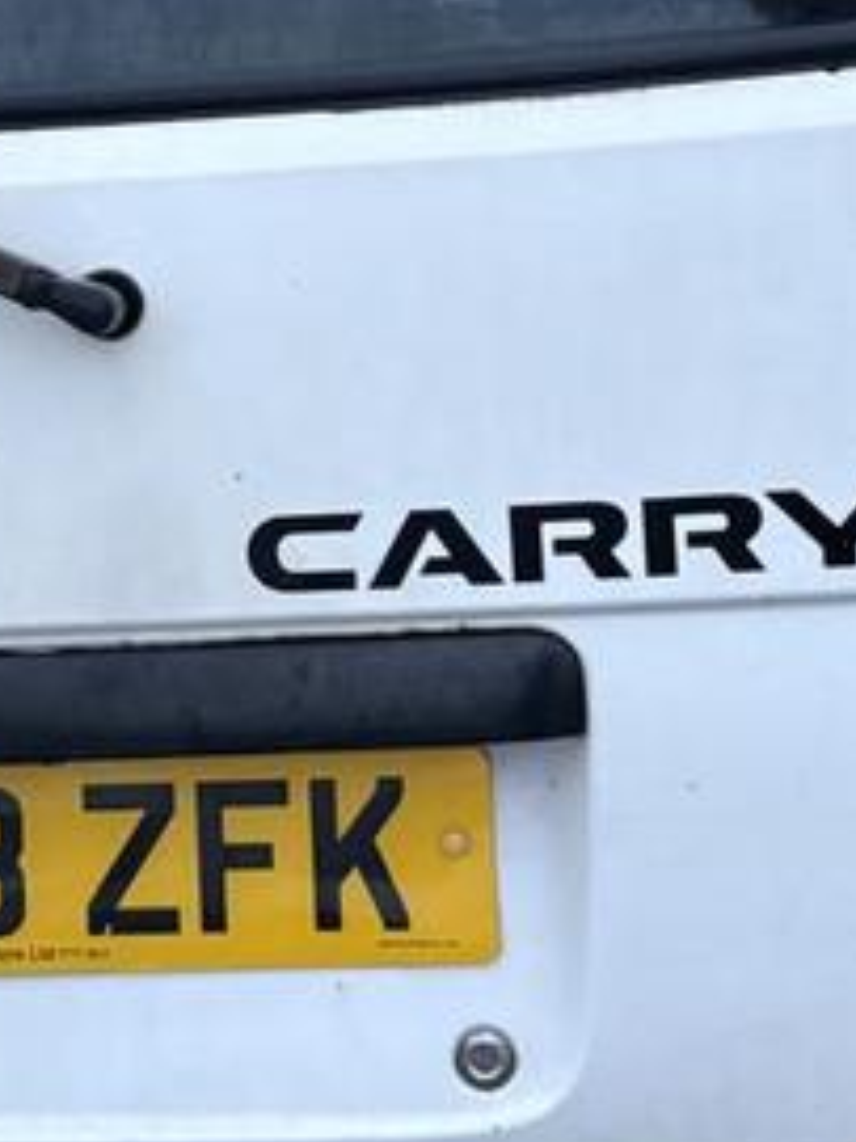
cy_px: 396
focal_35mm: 86
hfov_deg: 17.1
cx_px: 342
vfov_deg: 22.7
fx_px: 2838
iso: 400
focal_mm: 5.96
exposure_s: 1/60
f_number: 1.6
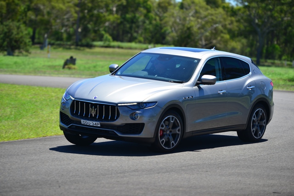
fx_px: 1266
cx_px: 147
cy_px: 98
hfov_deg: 13.2
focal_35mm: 155
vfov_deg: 8.9
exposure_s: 1/320
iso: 100
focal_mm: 155
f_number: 4
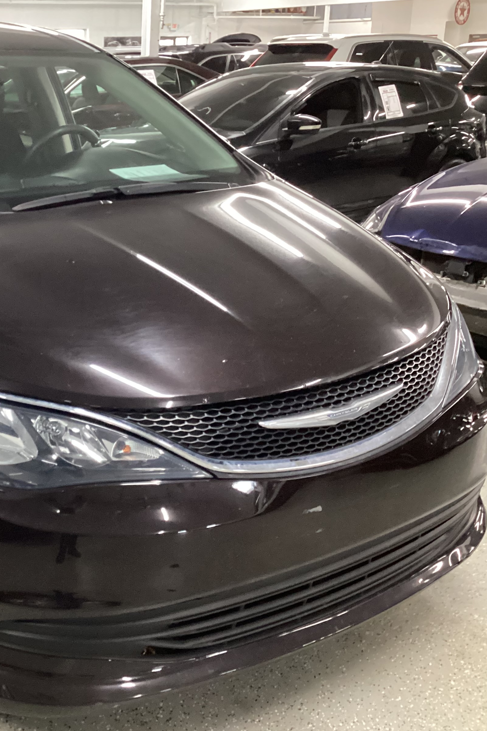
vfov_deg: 44.5
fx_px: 893
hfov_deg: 29.1
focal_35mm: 44
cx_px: 33
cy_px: 368
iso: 400
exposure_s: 1/40
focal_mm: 3.3
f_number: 2.4
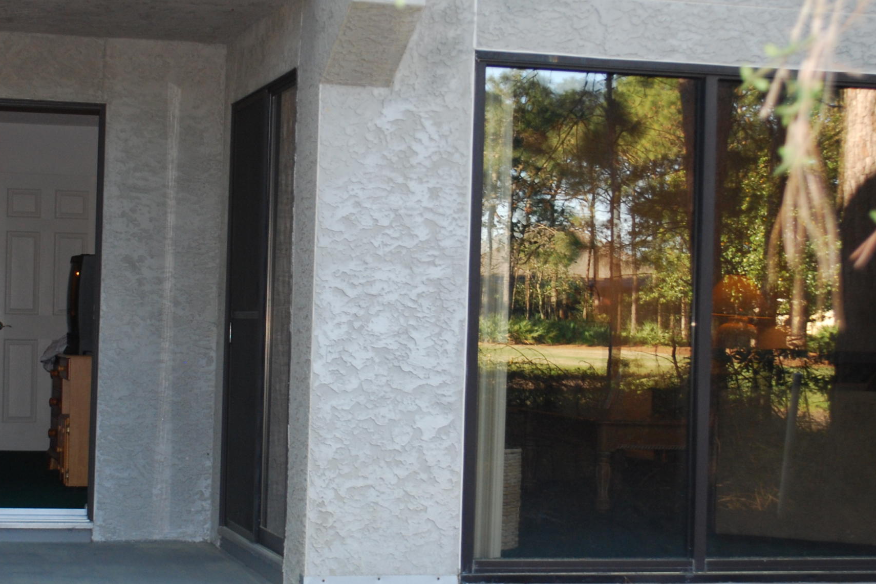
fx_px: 1922
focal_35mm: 79
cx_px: 334
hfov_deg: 25.6
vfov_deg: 17.3
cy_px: 292
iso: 320
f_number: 4.8
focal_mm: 30
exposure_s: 1/60
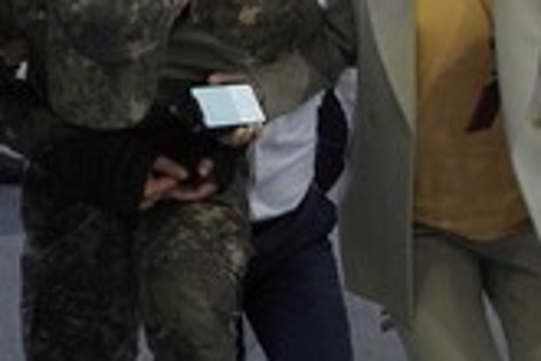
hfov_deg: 14.8
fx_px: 2074
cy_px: 49
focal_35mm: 138
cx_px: 118
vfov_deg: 9.9
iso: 2000
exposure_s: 1/160
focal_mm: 38
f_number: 5.6
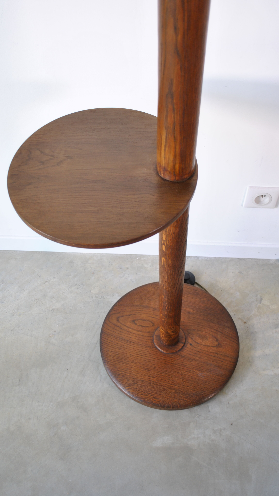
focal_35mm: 38
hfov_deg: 31.2
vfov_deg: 52.8
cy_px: 249
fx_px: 500
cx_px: 140
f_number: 4
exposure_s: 1/40
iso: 200
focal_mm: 24
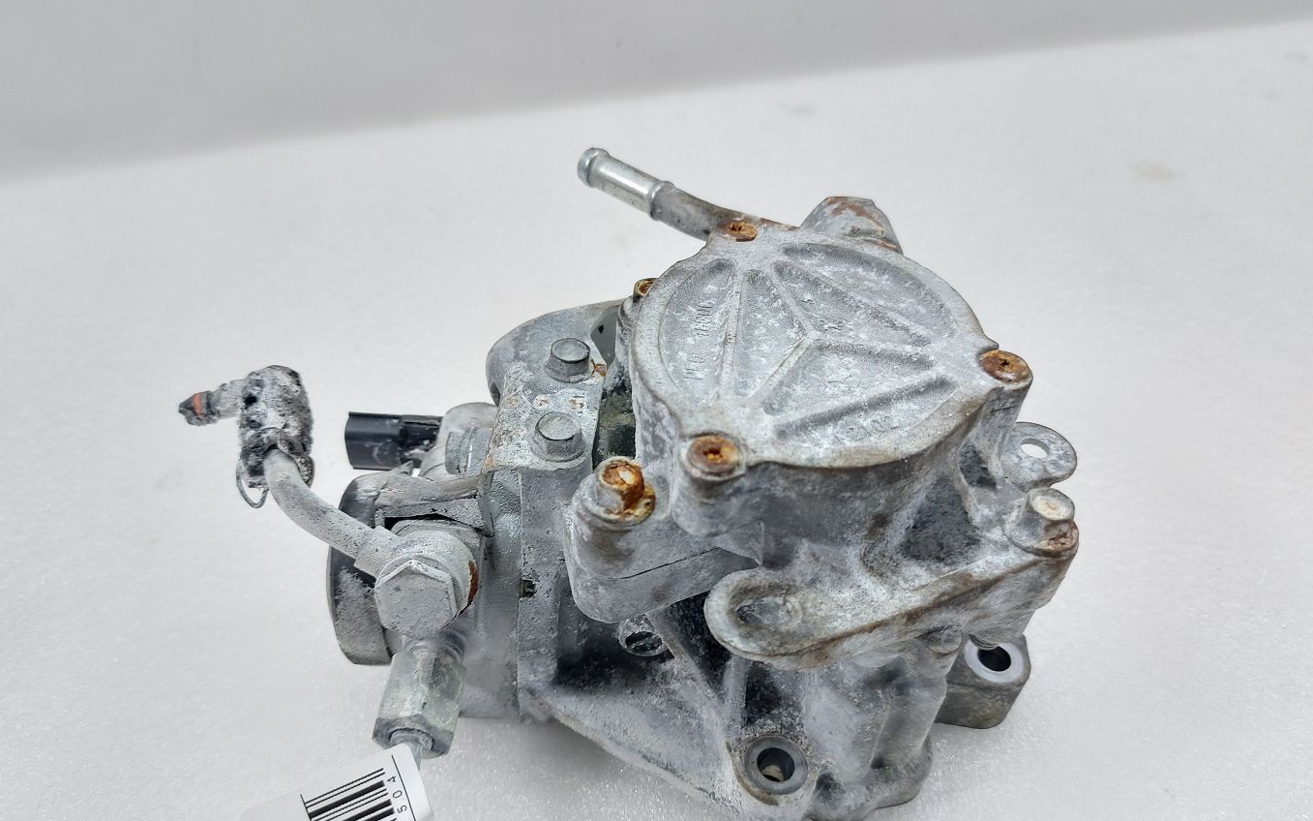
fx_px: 930
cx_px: 643
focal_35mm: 26
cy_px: 492
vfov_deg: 47.3
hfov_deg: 70.4
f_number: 1.8
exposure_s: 1/50
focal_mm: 5.23
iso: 125
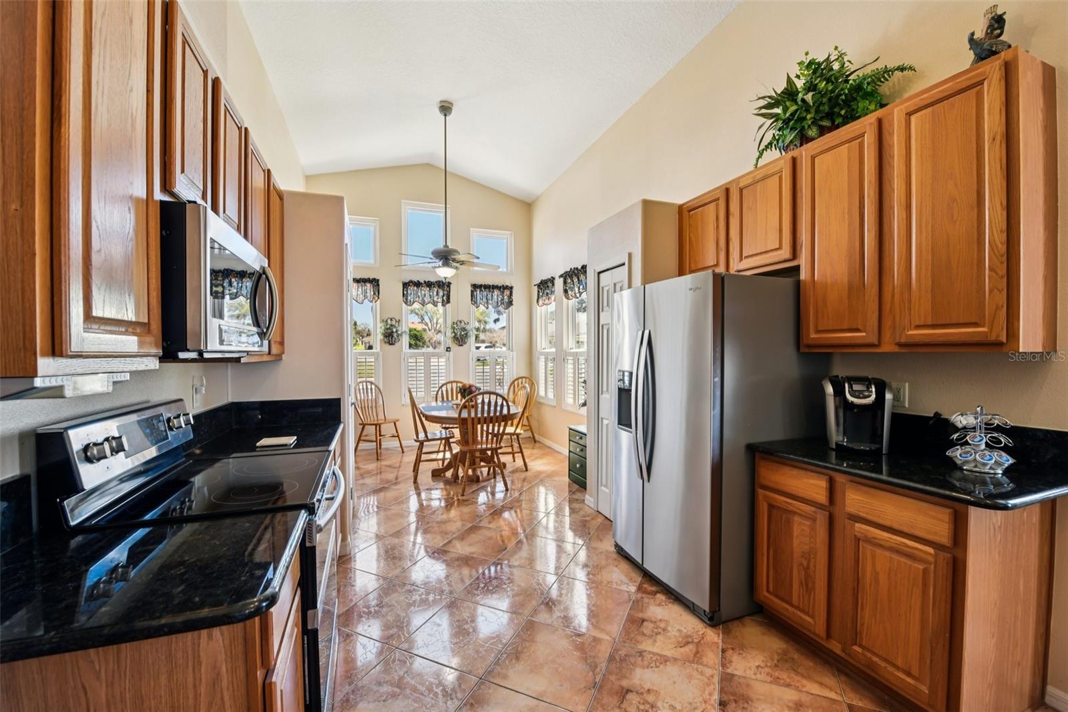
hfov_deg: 104.3
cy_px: 356
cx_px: 534
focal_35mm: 14
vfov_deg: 81.2
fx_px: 415
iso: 400
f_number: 8
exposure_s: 1/8
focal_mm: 14
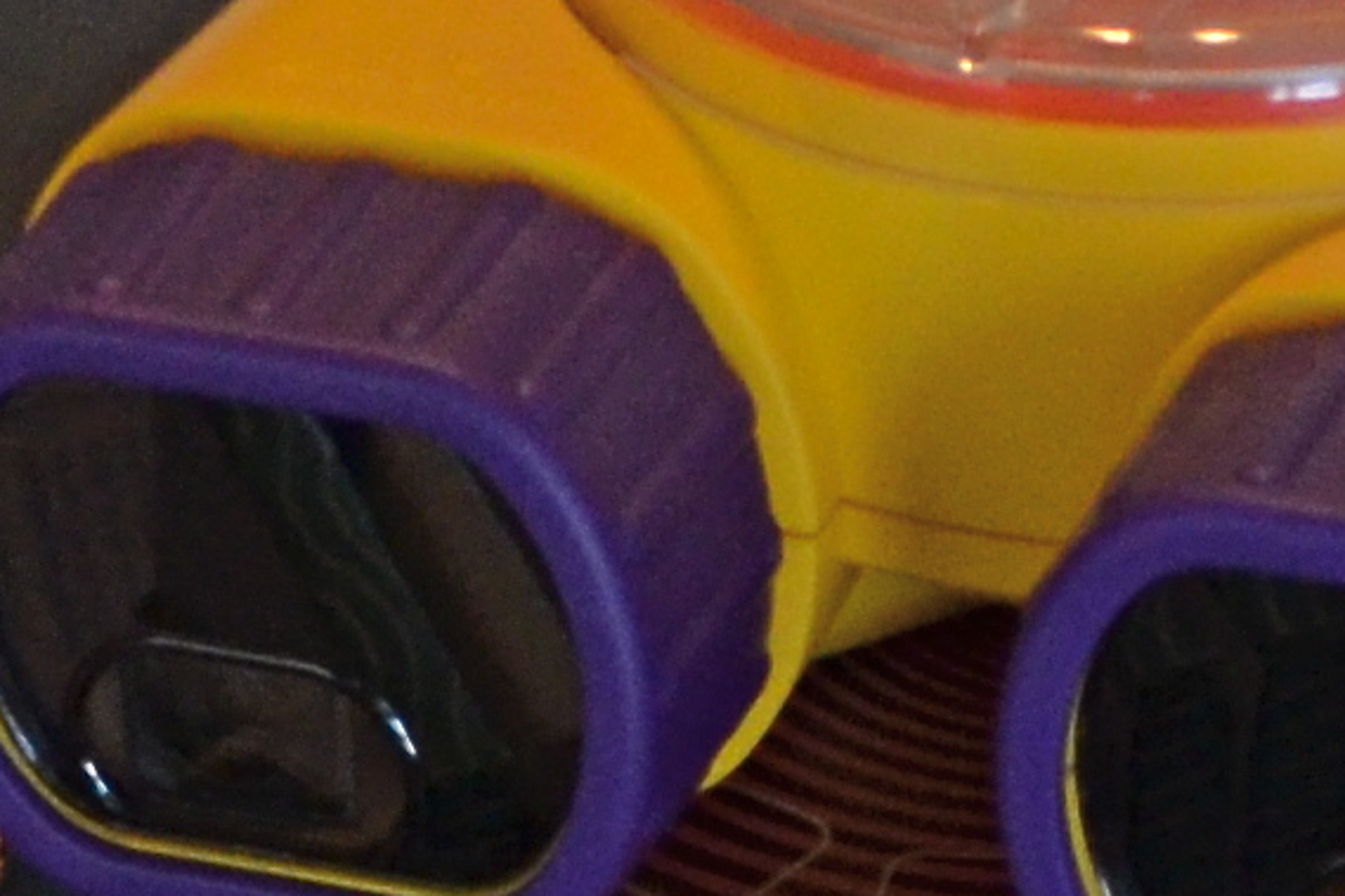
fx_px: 10457
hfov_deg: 7.4
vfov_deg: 4.6
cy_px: 3157
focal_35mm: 280
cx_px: 918
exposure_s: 1/80
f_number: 5.6
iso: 640
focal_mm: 24
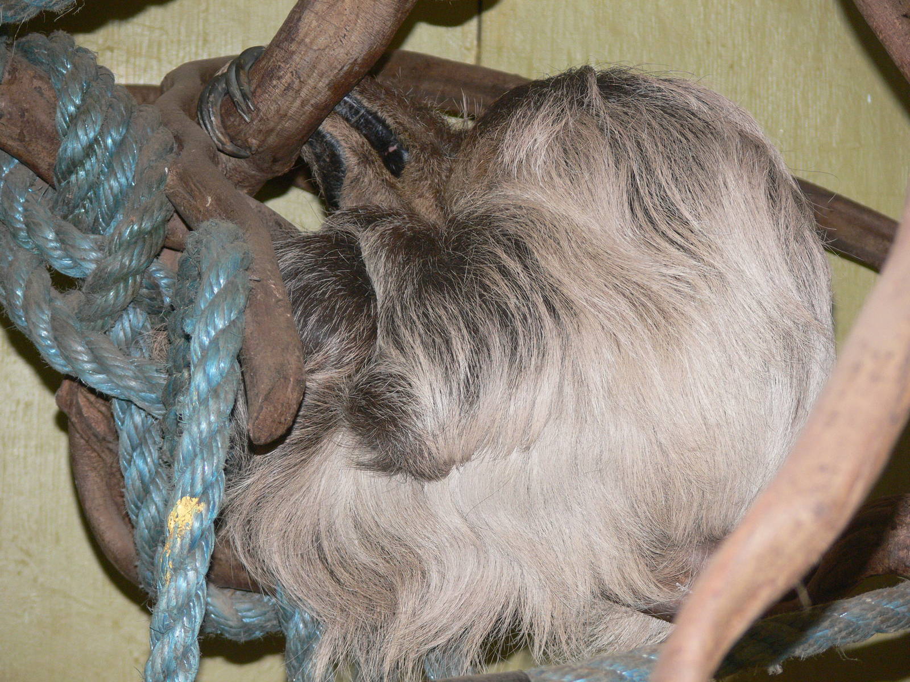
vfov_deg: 8.6
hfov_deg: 11.5
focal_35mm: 172
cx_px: 455
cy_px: 341
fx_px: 4522
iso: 125
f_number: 3.6
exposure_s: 1/30
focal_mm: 36.3
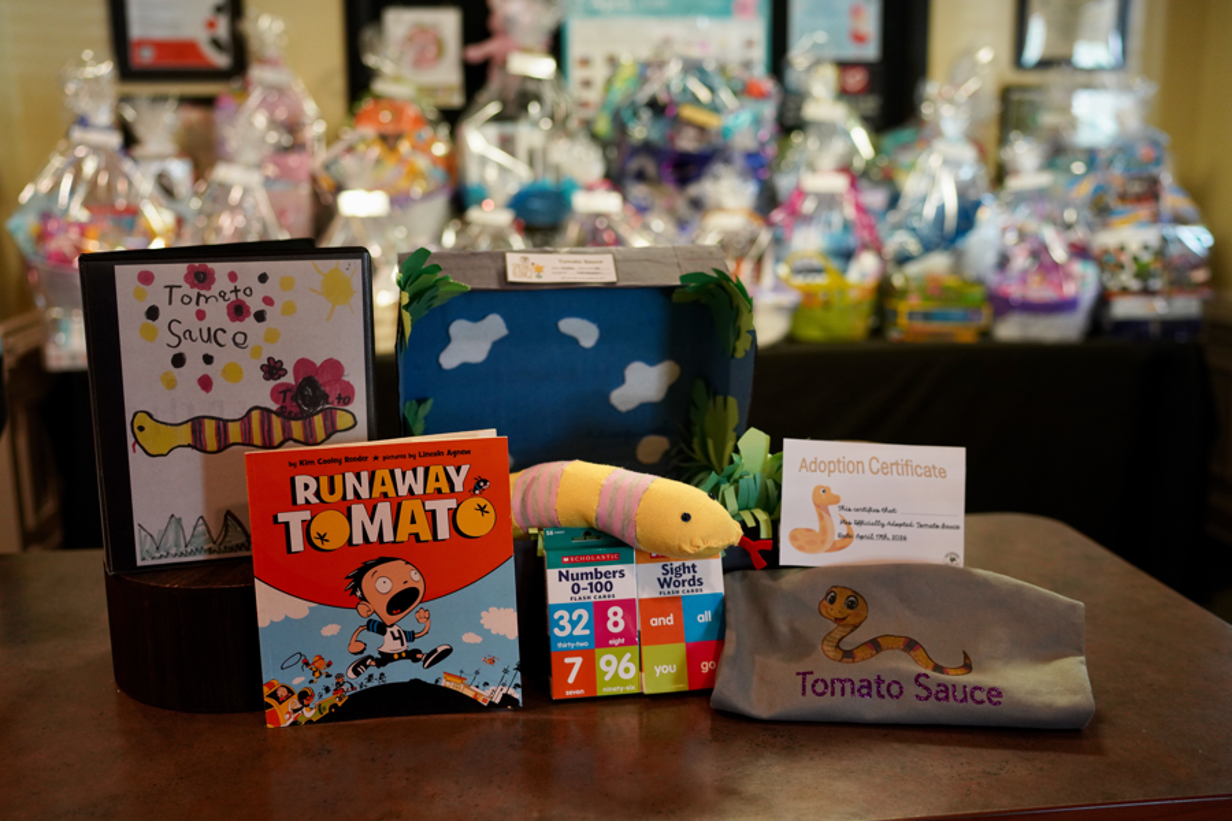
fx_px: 1198
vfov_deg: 37.9
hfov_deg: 54.4
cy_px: 410
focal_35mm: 35
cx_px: 616
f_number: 2
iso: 1600
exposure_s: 1/160
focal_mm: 35
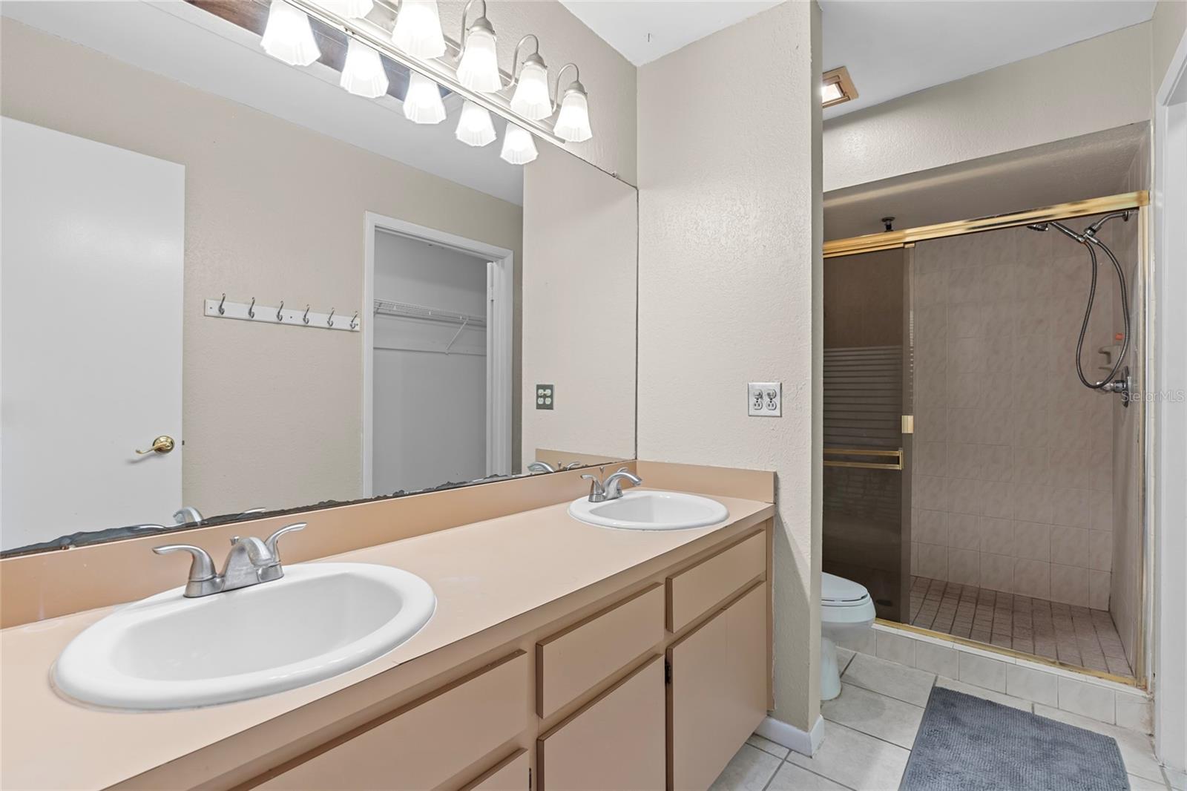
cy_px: 396
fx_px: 527
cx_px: 594
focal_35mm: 16
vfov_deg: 73.7
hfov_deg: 96.7
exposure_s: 1/1.25
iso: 250
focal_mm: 16
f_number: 9
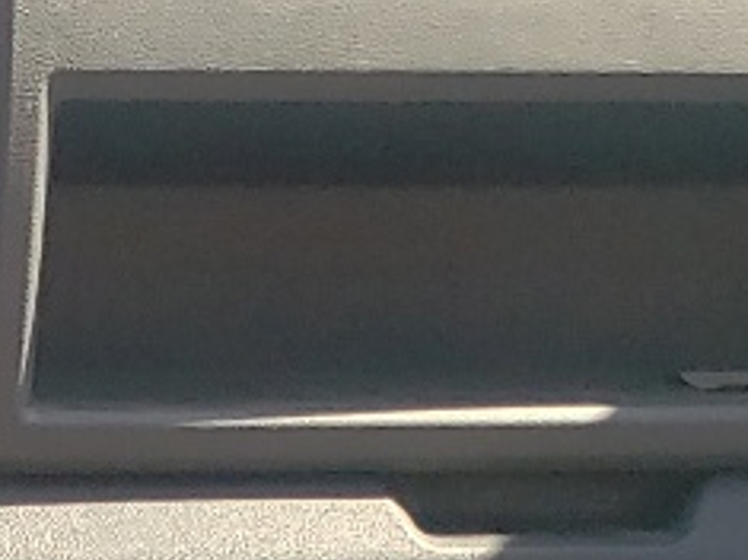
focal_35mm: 177
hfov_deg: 10.4
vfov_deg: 7.5
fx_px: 3823
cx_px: -681
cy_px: 1600
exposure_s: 1/455
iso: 50
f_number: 1.5
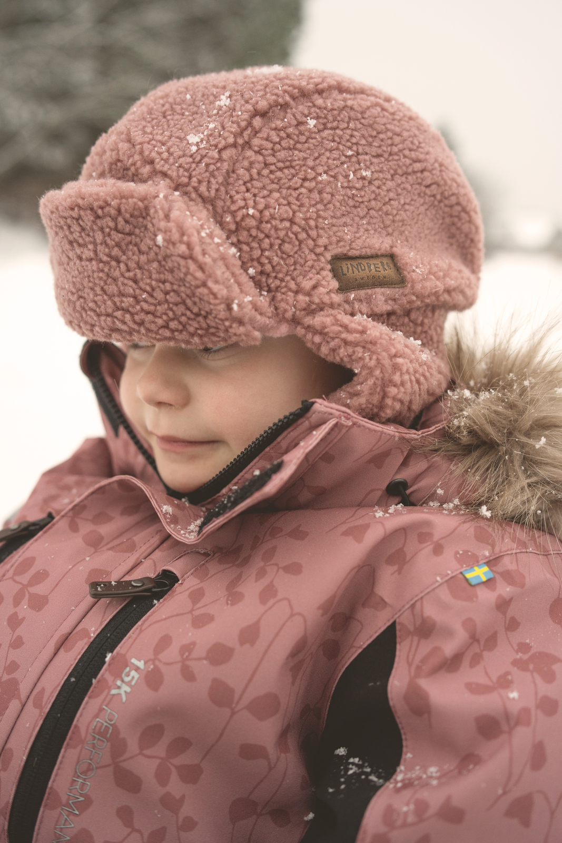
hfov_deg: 37.9
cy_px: 422
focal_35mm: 35
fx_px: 819
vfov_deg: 54.4
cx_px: 281
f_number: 4
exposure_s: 1/160
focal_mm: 35
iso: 1250
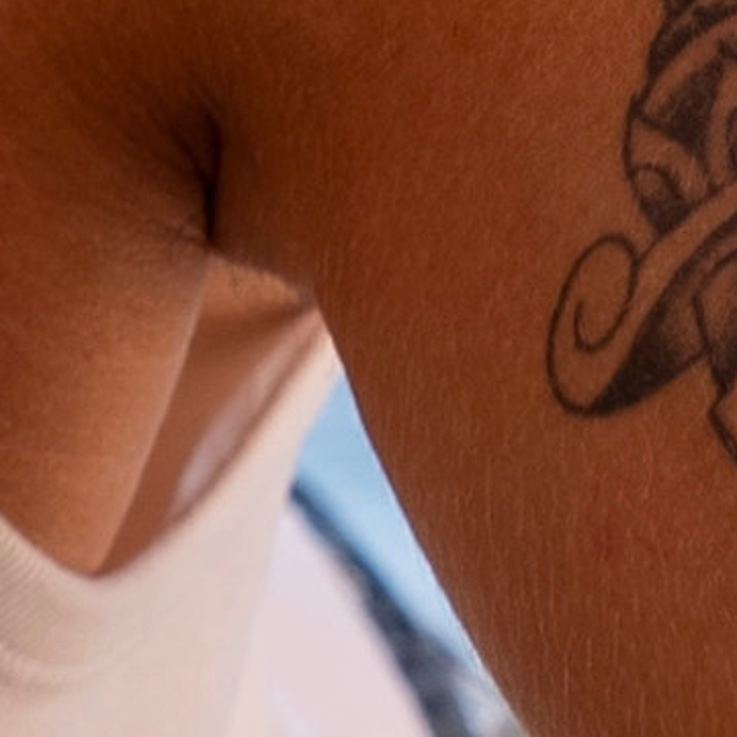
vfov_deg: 2.8
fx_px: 14910
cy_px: -178
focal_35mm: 619
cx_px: -1648
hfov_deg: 2.8
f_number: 9
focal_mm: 70
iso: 100
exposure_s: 1/125
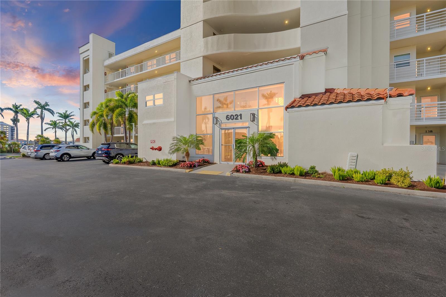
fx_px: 204
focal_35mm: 16
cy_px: 148
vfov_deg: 72.1
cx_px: 223
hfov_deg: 95.0
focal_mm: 16.5
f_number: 16
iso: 1600
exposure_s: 1/500
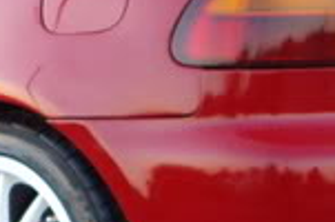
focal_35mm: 210
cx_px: 4
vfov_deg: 6.5
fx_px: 1950
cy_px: 51
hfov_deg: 9.8
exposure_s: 1/60
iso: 200
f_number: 2.7
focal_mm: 6.2
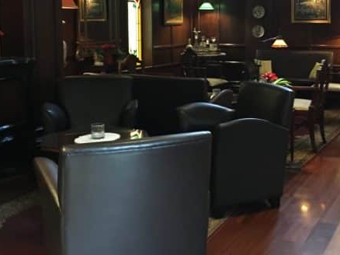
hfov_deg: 35.9
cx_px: 220
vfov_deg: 27.3
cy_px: 78
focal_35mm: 53
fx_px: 520
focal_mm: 4.15
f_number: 2.2
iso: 320
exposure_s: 1/15
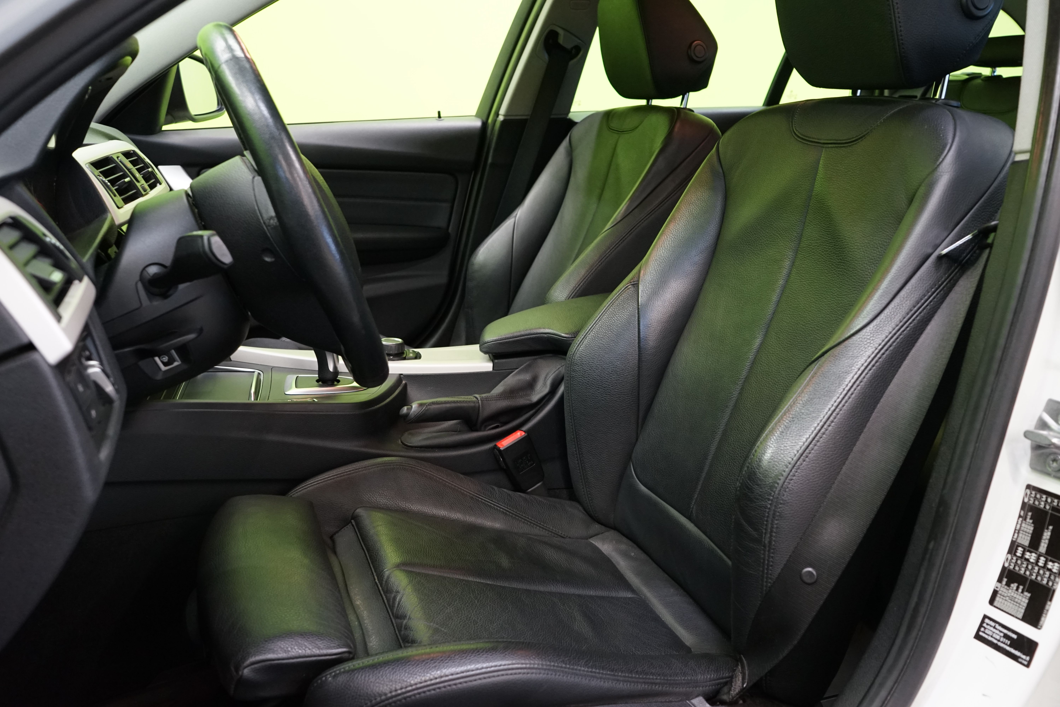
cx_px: 530
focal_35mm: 31
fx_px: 913
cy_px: 354
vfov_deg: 42.3
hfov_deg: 60.3
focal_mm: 31
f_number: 6.3
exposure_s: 1/20
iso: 2500
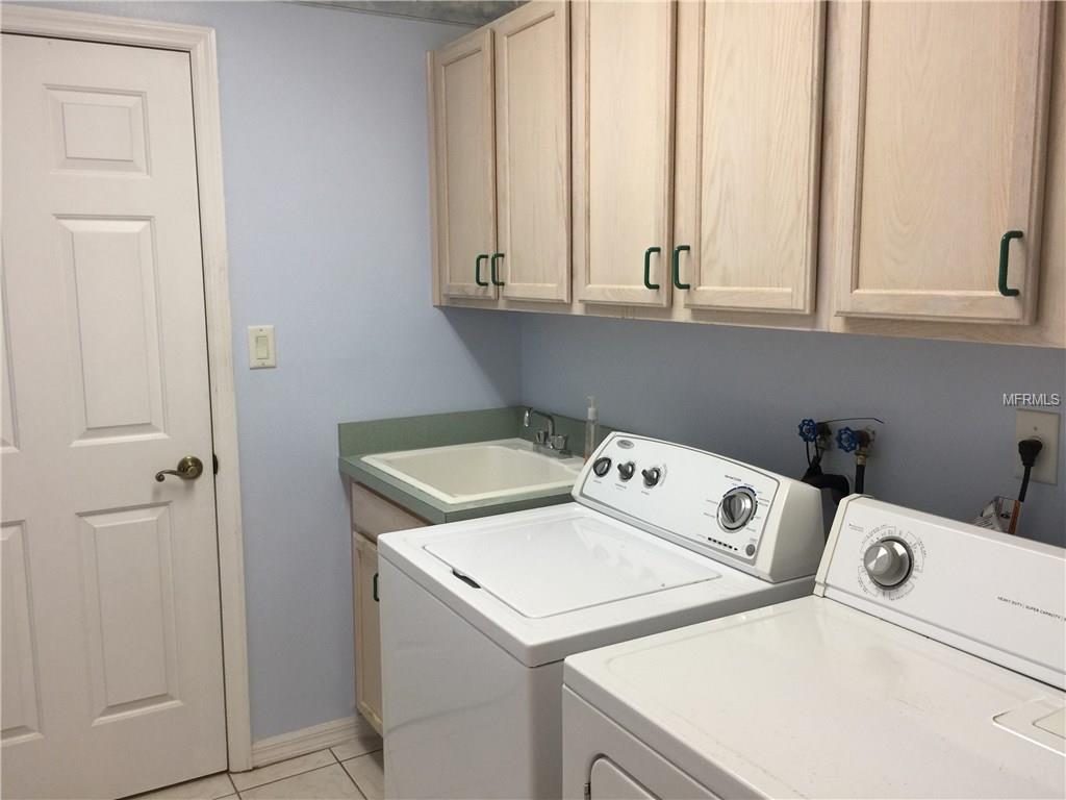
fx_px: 893
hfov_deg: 61.7
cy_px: 400
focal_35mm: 29
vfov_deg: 48.2
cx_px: 533
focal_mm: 4.15
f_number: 2.2
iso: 50
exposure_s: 1/30
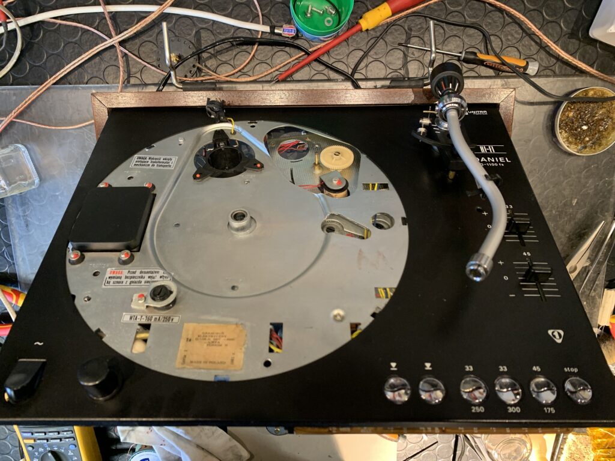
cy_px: 230
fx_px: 462
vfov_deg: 53.1
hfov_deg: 67.3
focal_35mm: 26
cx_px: 308
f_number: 1.8
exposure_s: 1/50
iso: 250
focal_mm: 4.25
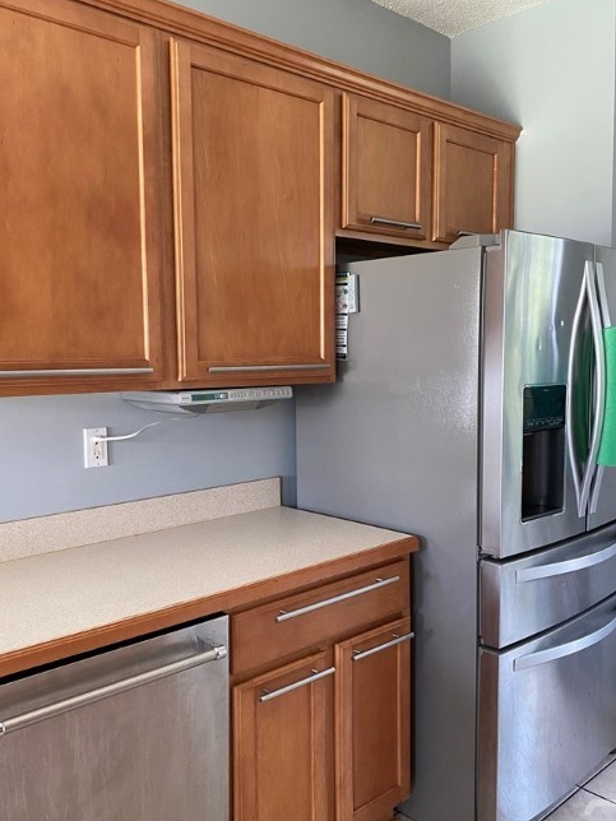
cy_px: 423
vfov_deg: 58.3
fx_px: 736
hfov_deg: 45.4
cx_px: 307
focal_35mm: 31
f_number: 1.8
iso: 200
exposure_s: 1/60
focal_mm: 4.25
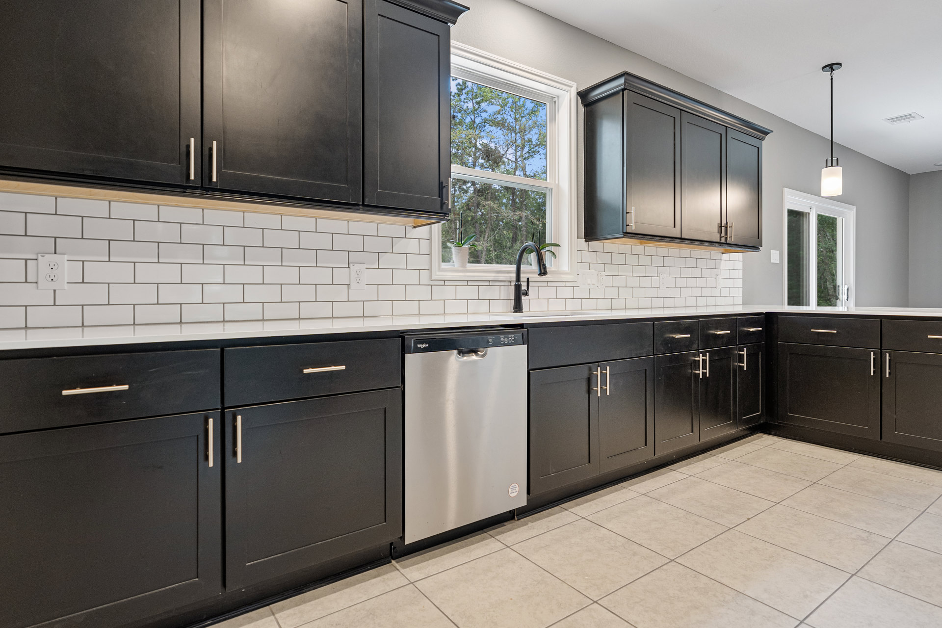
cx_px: 471
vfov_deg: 67.4
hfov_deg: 90.0
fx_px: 471
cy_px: 314
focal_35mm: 18
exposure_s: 1/30
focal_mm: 12
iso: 800
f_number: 2.8
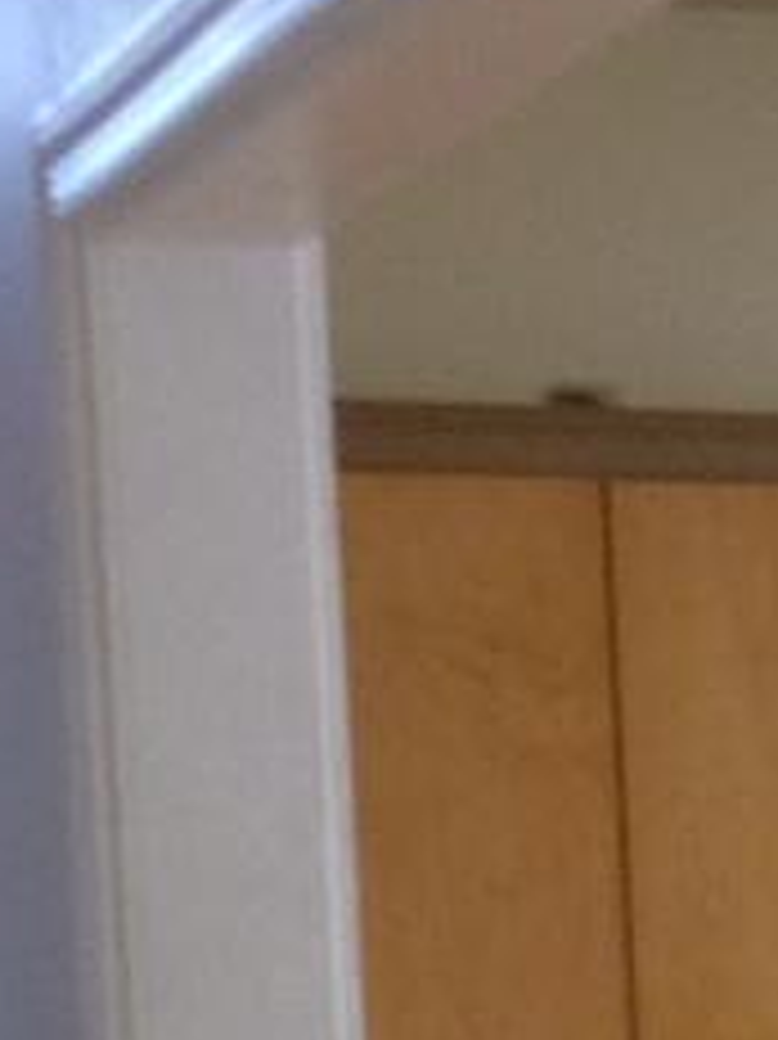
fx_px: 9298
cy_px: 2742
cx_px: 2397
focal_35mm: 310
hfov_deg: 4.6
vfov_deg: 6.1
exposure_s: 1/20
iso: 50
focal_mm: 4.28
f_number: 2.4
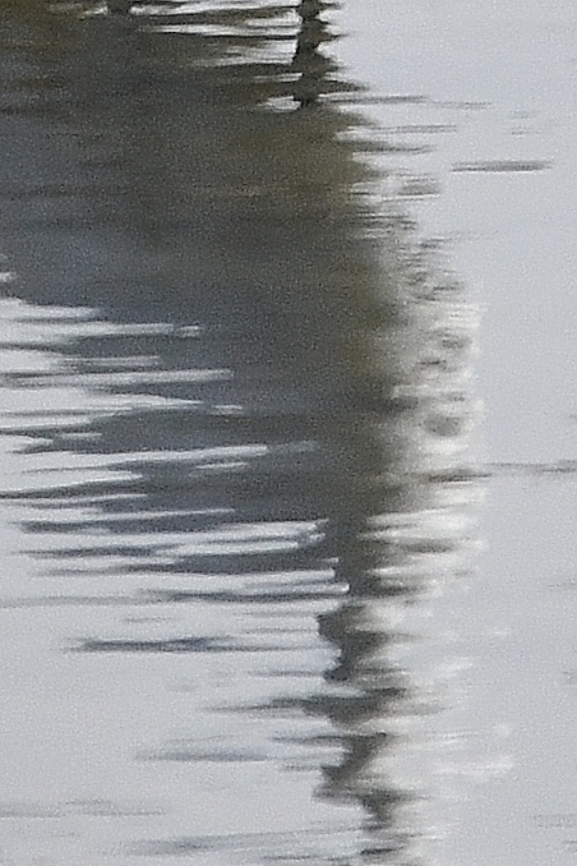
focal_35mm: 2267
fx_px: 54498
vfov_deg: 0.9
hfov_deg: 0.6
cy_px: -349
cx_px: 109
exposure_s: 1/3200
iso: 500
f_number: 8
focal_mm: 600
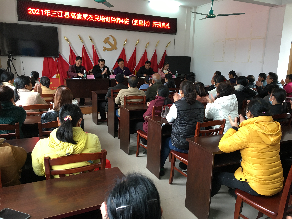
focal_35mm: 29
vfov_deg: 48.2
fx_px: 245
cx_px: 146
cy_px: 110
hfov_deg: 61.7
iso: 125
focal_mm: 4.15
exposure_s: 1/33
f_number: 2.2
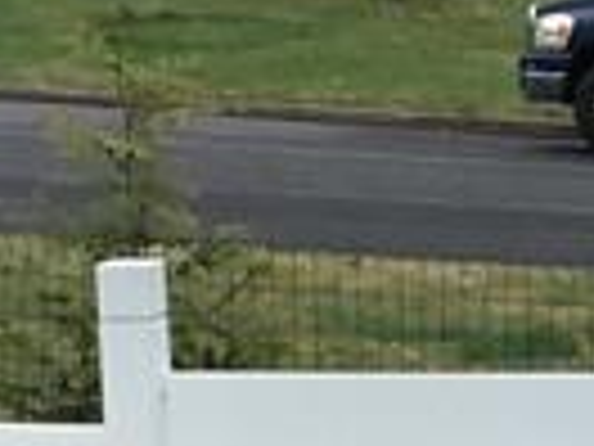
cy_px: 667
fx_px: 4118
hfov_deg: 7.9
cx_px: 1148
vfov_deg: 6.1
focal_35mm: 240
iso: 25
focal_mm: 3.3
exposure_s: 1/734
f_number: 2.4
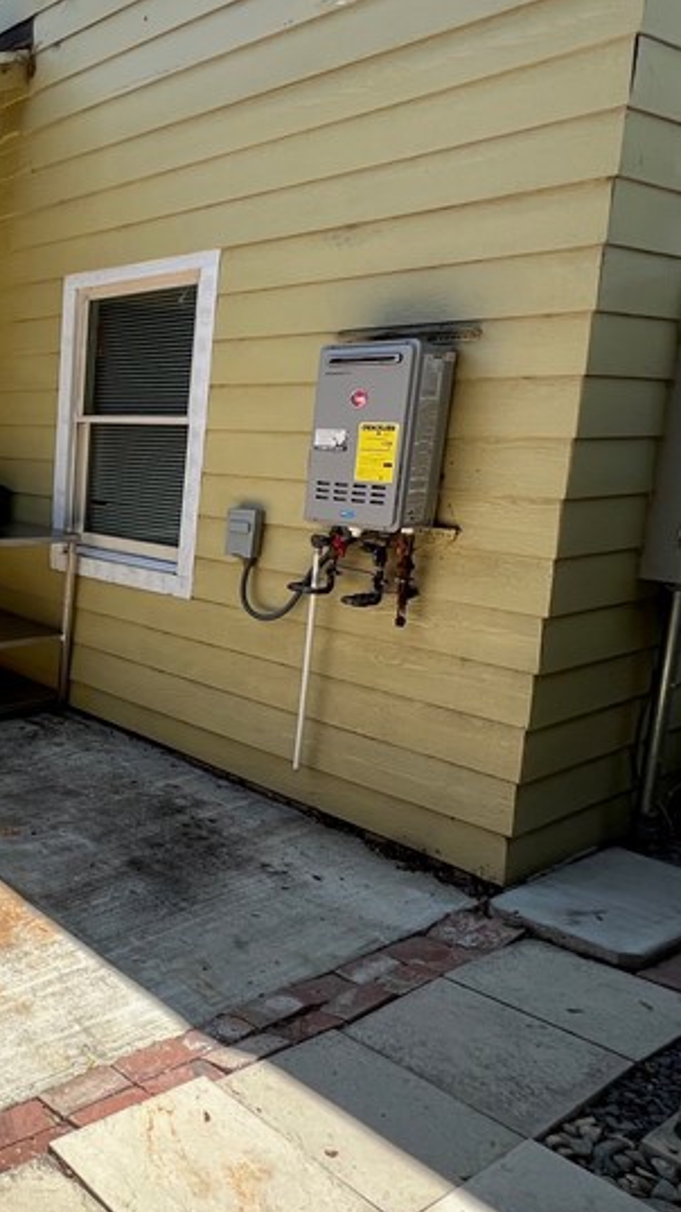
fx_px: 867
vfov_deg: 69.9
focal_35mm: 27
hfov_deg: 35.1
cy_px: 612
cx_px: -113
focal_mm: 1.57
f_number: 1.8
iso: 32
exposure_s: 1/602
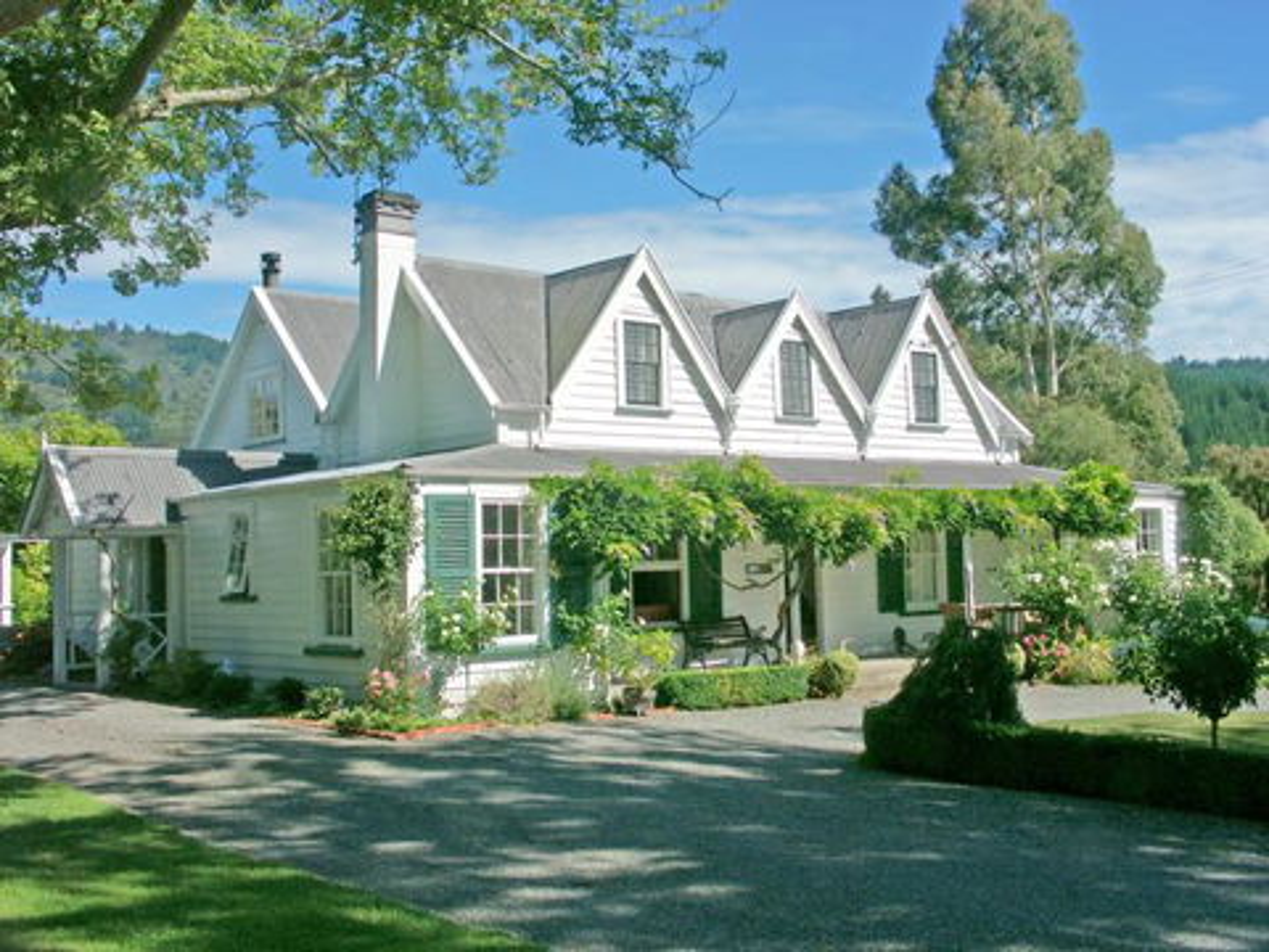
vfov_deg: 37.7
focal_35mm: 38
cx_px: 634
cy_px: 476
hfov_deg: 49.0
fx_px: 1393
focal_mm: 9.9
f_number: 9
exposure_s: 1/500
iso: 100
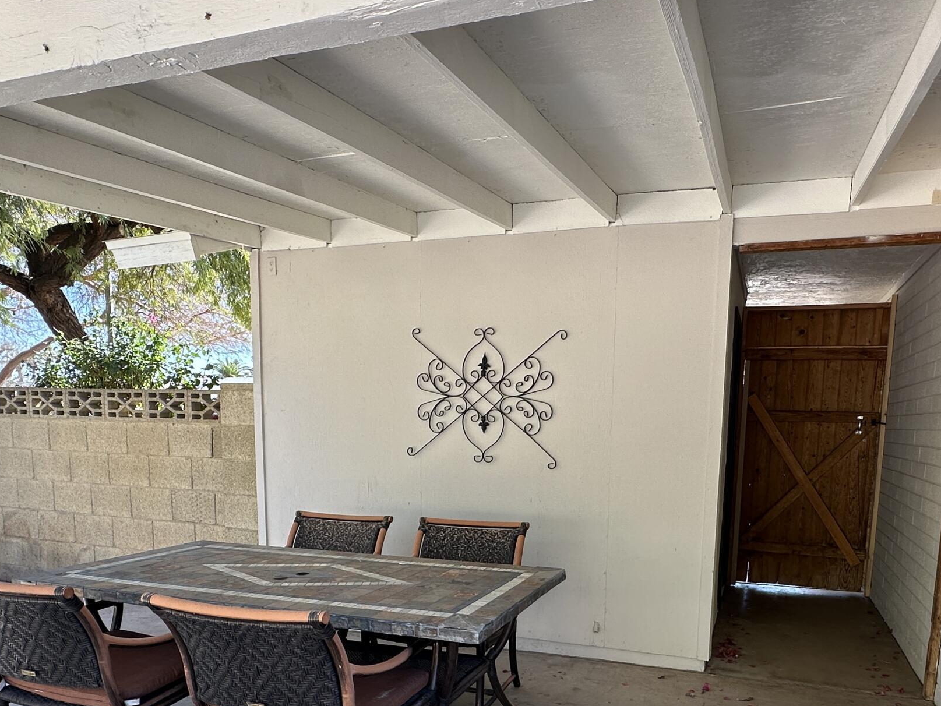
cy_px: 518
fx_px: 707
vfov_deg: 51.1
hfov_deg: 67.1
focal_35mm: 26
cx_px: 521
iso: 40
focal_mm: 2.22
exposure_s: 1/227
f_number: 2.2
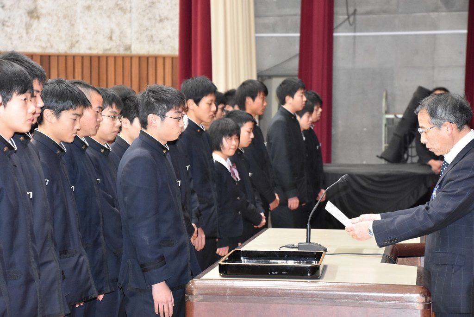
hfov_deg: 19.4
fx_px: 1383
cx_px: 237
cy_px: 158
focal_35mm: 105
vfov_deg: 13.1
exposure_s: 1/60
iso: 3600
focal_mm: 70
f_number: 5
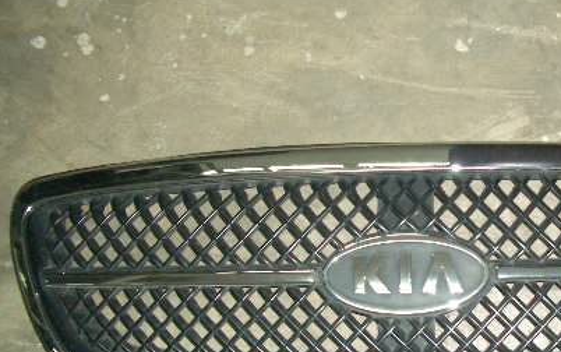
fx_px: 903
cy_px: 250
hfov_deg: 33.8
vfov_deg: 21.9
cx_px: 423
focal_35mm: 59
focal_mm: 5.8
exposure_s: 1/60
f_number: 2.6
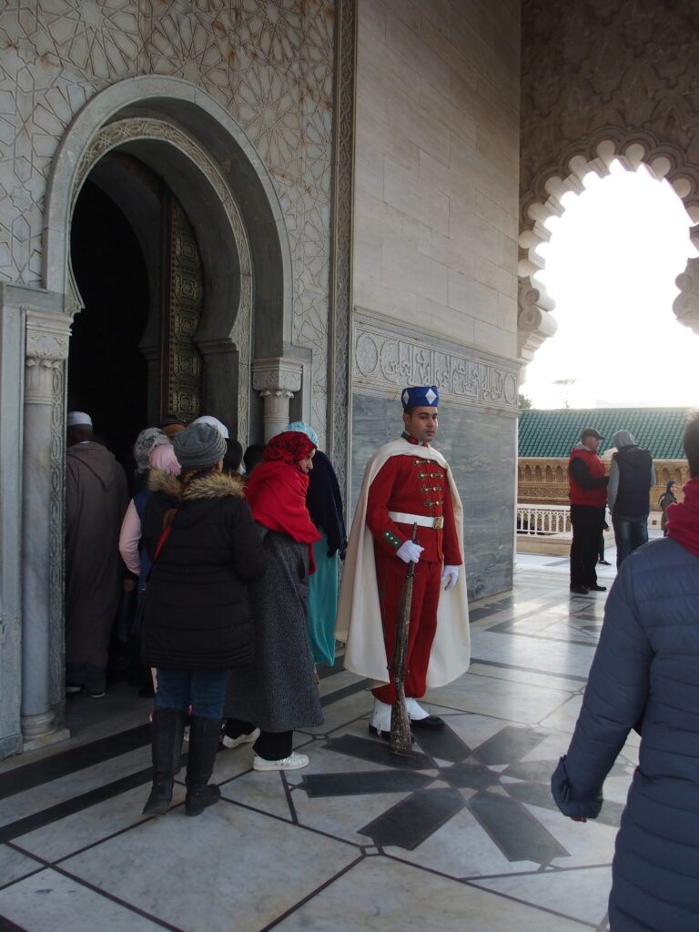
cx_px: 350
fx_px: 754
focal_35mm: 28
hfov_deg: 49.7
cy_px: 466
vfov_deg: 63.4
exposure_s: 1/160
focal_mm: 6
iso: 100
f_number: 3.2
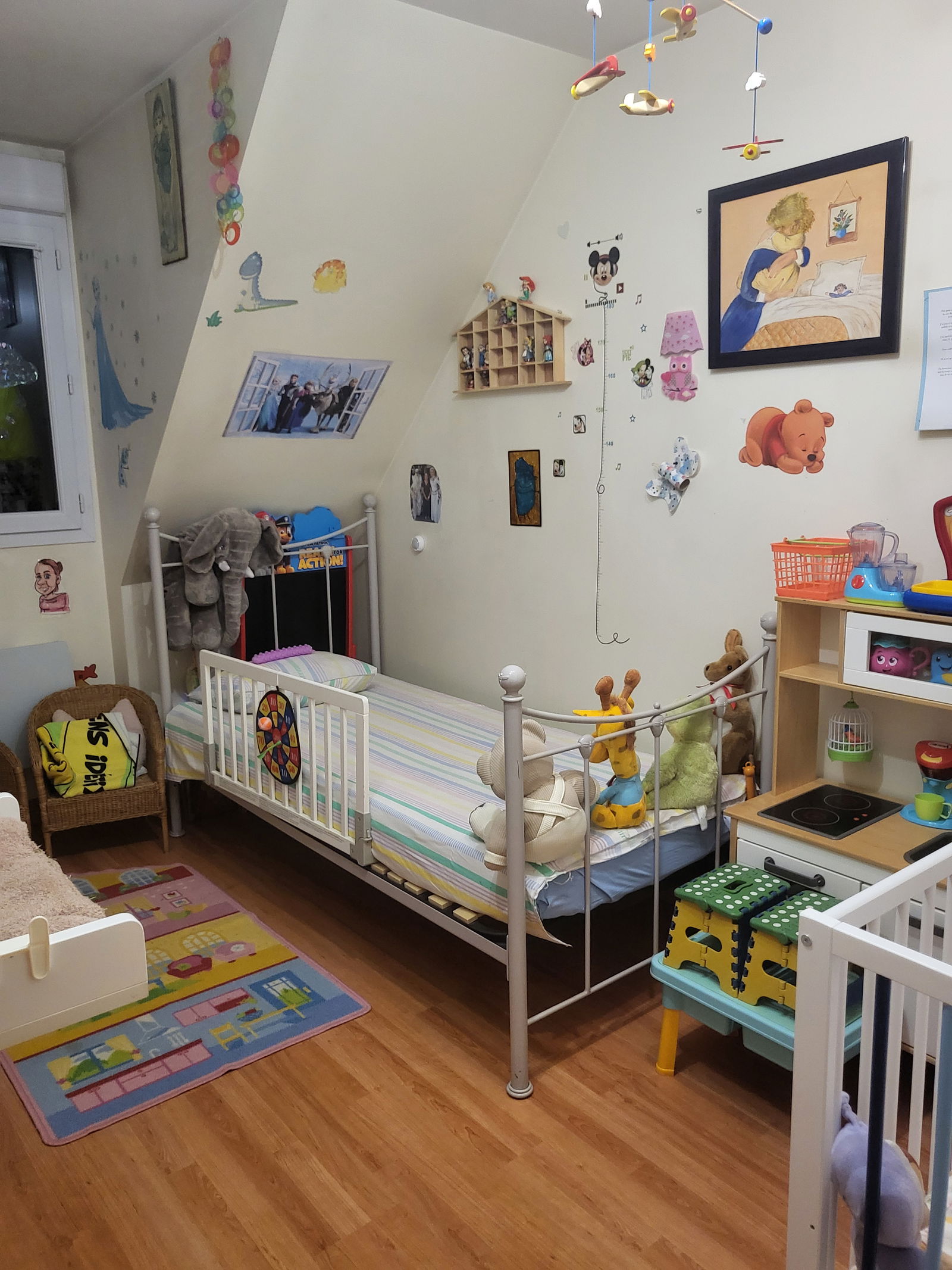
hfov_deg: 53.1
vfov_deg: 67.3
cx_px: 476
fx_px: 953
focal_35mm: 26
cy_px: 635
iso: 640
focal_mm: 4.25
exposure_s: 1/50
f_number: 1.8
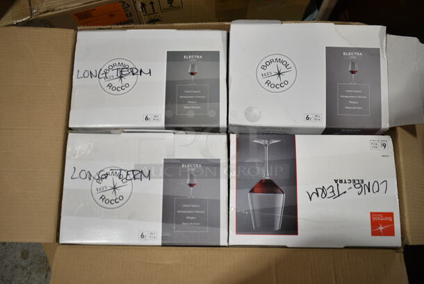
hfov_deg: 55.1
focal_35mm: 34
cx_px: 212
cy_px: 142
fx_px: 407
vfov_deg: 38.4
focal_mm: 23
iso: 100
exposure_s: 1/40
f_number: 3.8
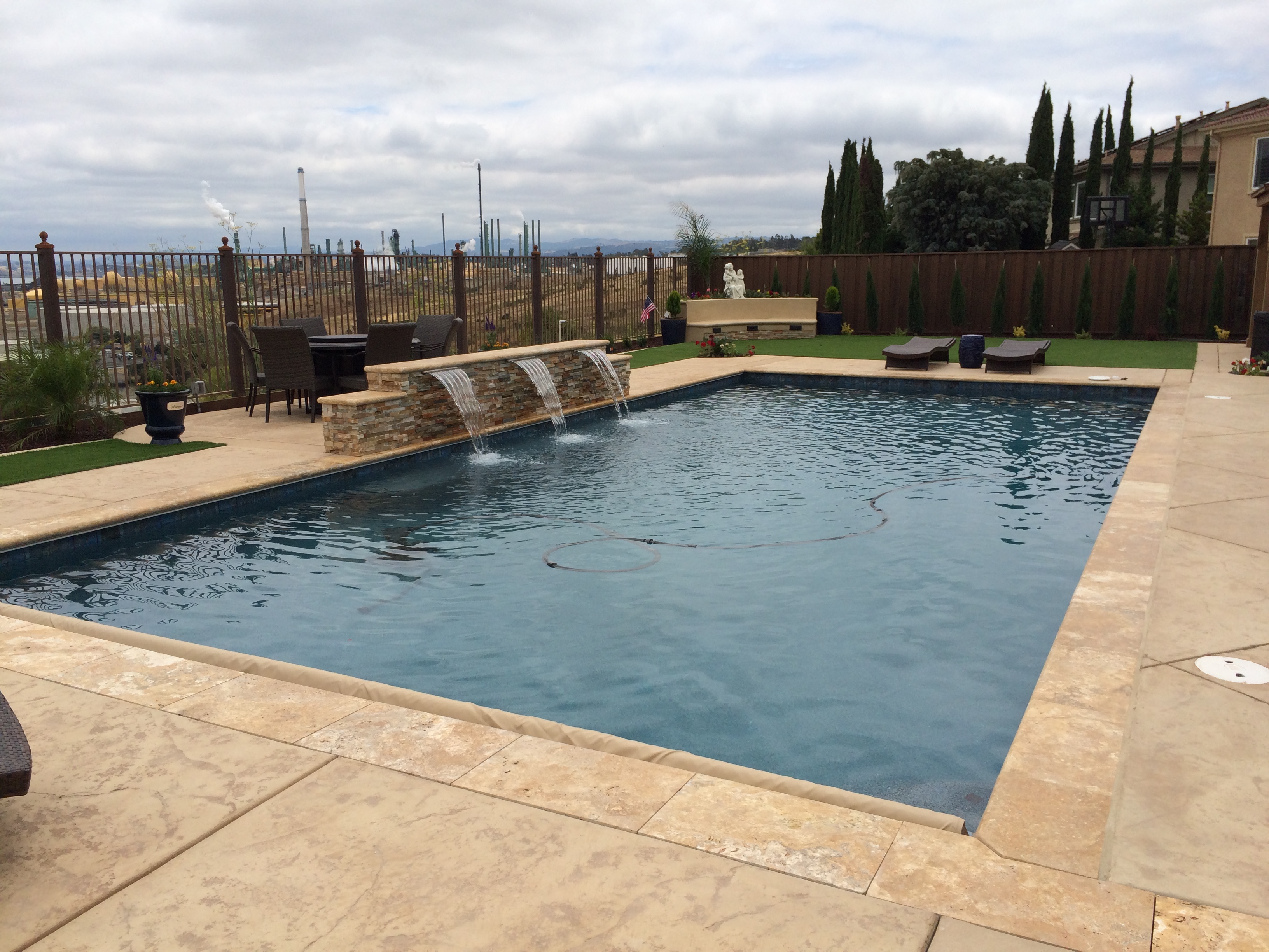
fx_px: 1063
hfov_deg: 61.7
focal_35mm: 29
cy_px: 476
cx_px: 634
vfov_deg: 48.2
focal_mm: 4.15
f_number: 2.2
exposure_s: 1/4115
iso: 32
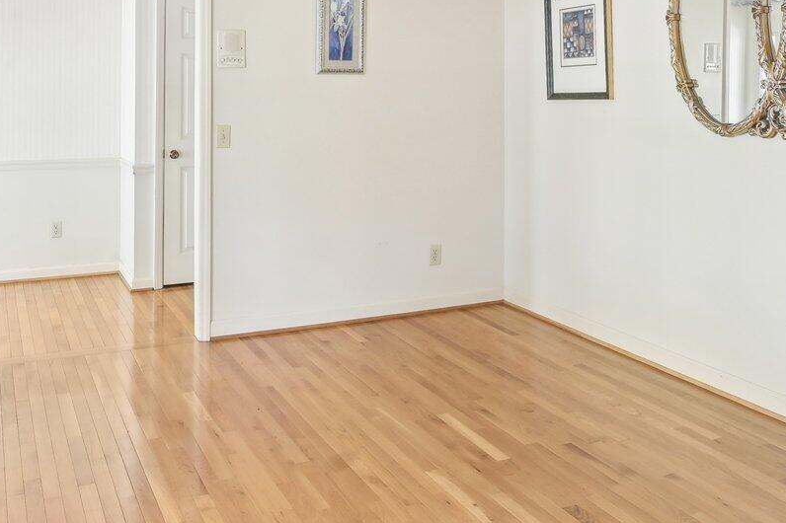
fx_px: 786
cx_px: 351
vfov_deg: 35.2
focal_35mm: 36
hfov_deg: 53.0
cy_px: 75
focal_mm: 14
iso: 200
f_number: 9
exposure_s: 1/2
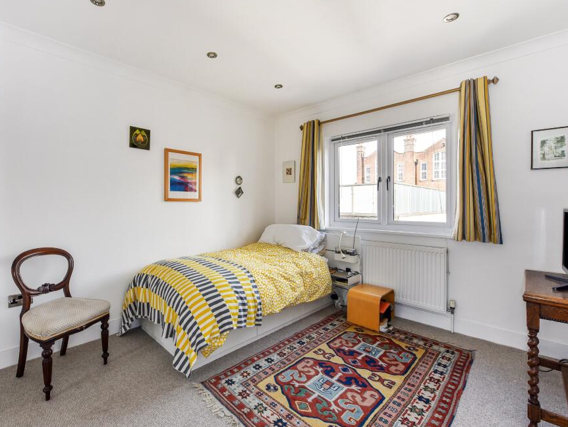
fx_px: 263
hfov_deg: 93.6
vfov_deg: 78.1
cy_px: 209
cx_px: 236
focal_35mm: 16
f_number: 9
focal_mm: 14
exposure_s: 1/30
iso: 400
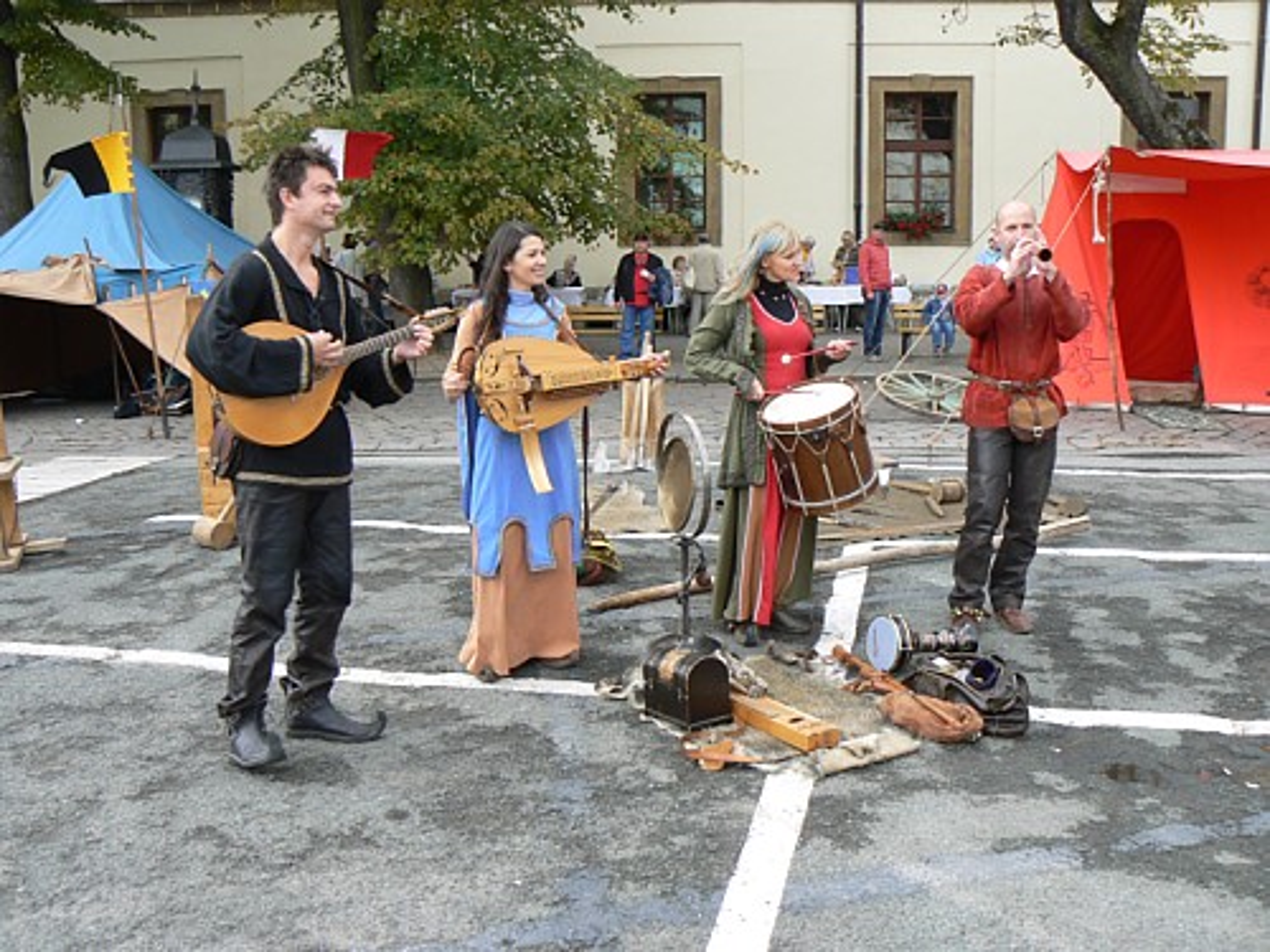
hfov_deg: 51.4
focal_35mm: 36
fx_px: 1321
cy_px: 476
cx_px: 635
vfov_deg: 39.7
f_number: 4
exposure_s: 1/100
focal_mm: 6
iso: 80
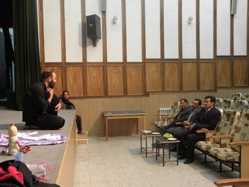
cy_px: 94
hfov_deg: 54.0
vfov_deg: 41.8
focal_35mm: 34
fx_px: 245
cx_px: 124
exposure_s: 1/8
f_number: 3.1
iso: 250
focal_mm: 6.07
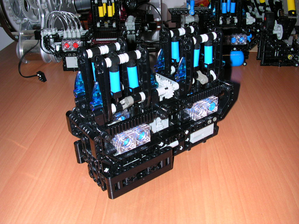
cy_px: 112
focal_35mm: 37
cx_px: 150
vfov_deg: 38.7
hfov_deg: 50.1
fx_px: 320
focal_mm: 5.6
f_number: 4.5
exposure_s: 1/60
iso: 100
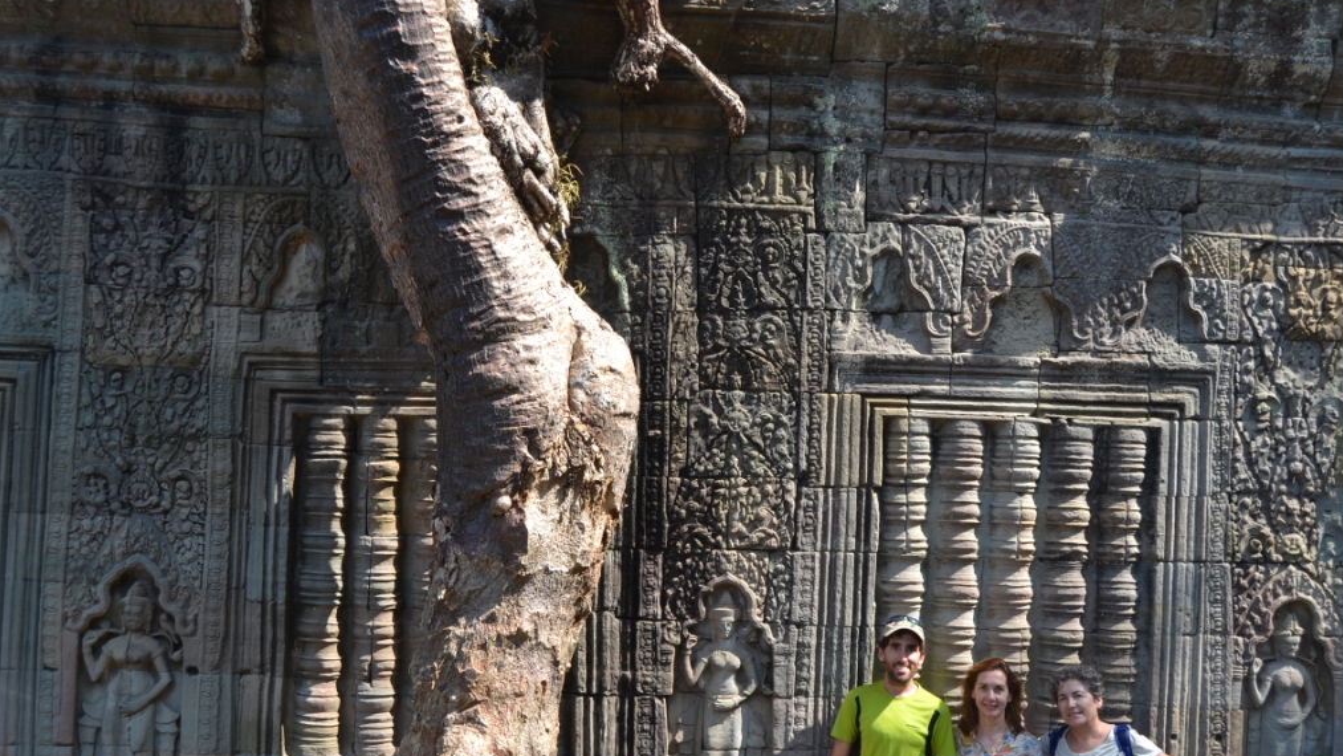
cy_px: 442
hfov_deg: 54.6
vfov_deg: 32.3
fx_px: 1301
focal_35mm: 37
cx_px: 676
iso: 125
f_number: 5.6
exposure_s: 1/125
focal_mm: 23
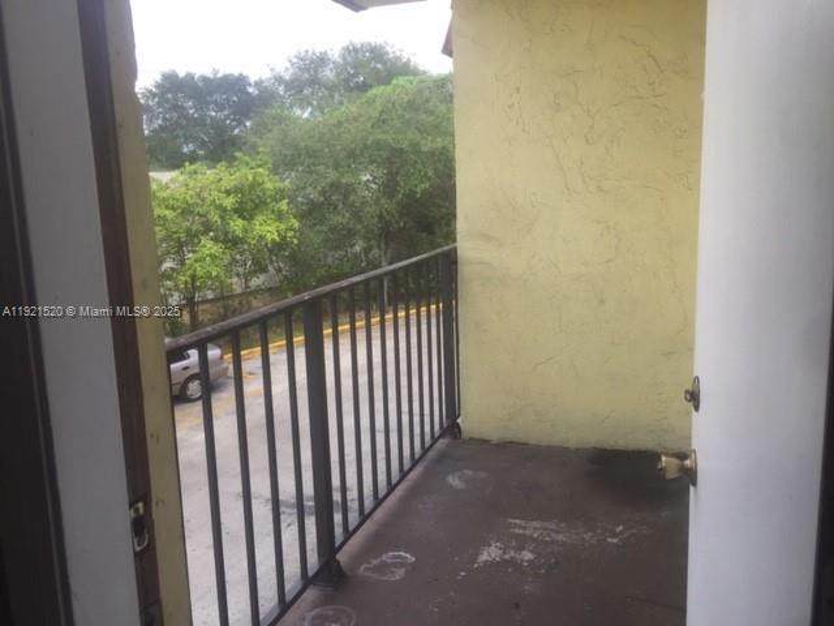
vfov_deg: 48.2
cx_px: 417
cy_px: 313
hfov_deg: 61.7
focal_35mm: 29
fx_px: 699
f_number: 2.2
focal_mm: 4.15
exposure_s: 1/425
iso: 32
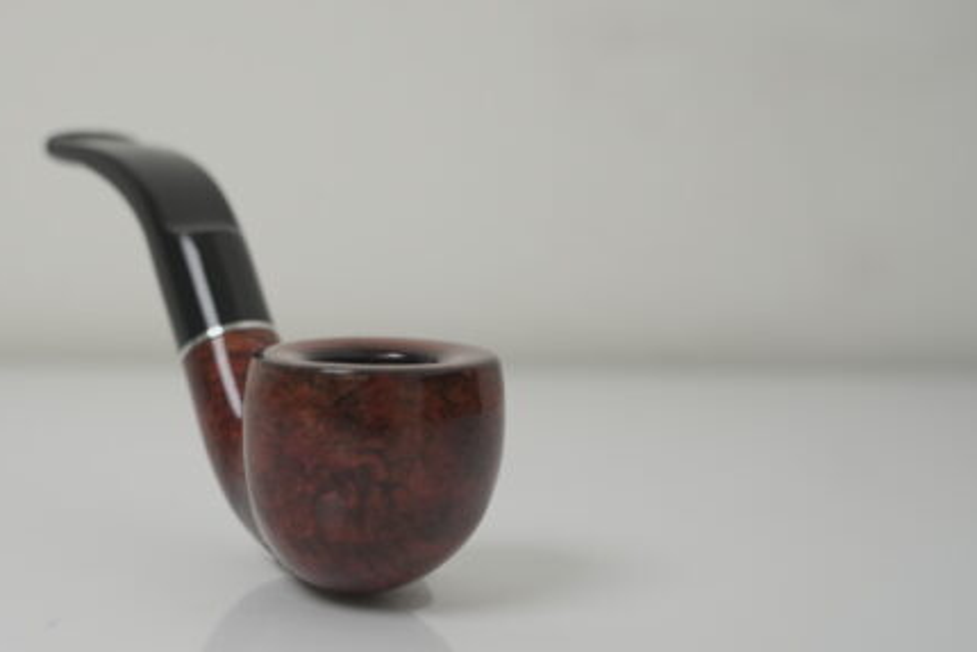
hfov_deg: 29.8
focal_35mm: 67
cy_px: 363
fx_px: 1819
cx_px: 307
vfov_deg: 20.3
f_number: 5.6
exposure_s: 1/125
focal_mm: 48
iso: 500
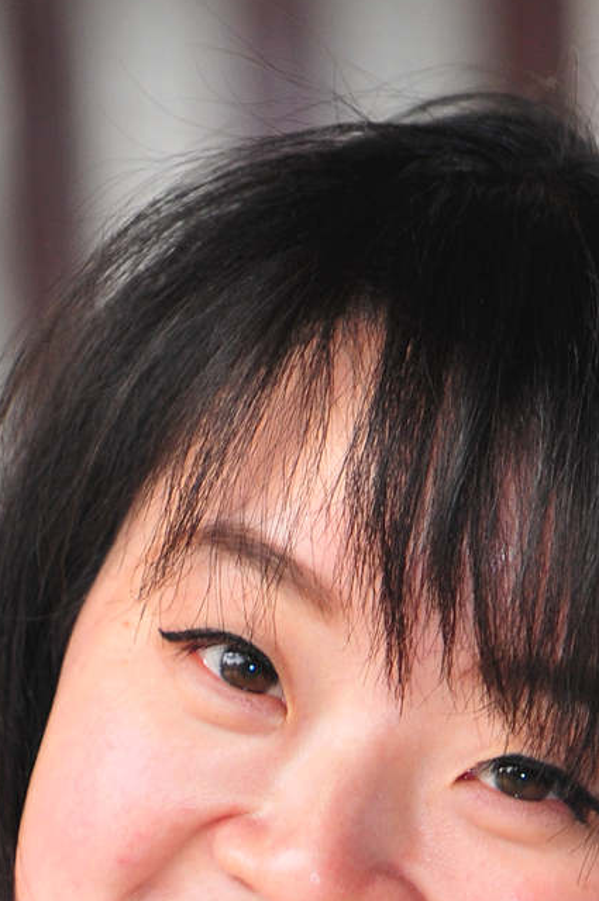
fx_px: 24668
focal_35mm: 986
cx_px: 166
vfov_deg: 2.1
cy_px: 1298
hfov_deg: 1.4
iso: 250
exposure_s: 1/60
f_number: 2.8
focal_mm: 185
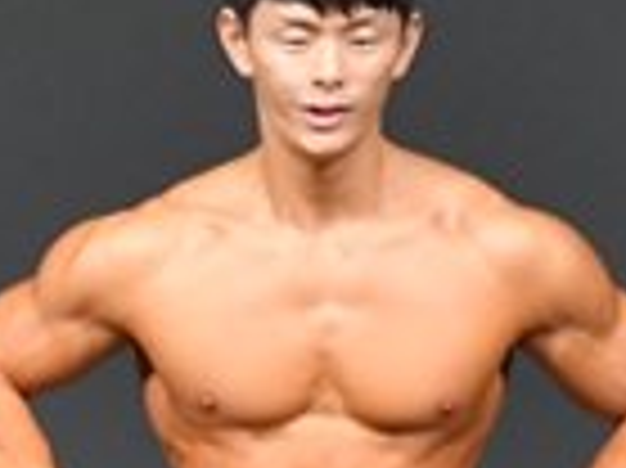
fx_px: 27591
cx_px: -615
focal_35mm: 1527
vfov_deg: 1.0
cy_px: 706
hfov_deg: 1.3
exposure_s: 1/400
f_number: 5.6
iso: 5000
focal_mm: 190
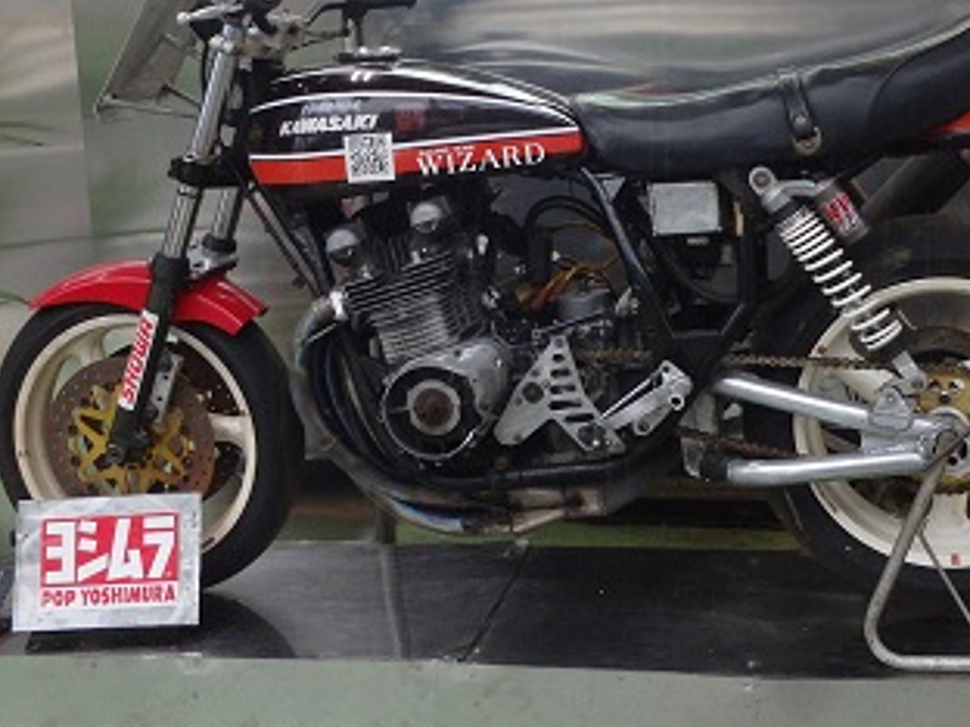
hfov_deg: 36.2
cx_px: 513
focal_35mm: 53
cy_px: 213
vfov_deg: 27.3
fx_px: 1485
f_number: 4.5
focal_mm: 6.4
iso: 640
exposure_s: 1/40
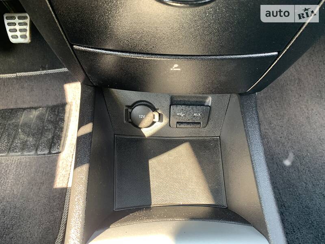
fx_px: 244
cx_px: 162
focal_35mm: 26
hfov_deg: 67.3
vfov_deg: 53.1
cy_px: 122
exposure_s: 1/67
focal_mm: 4.2
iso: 100
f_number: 1.8
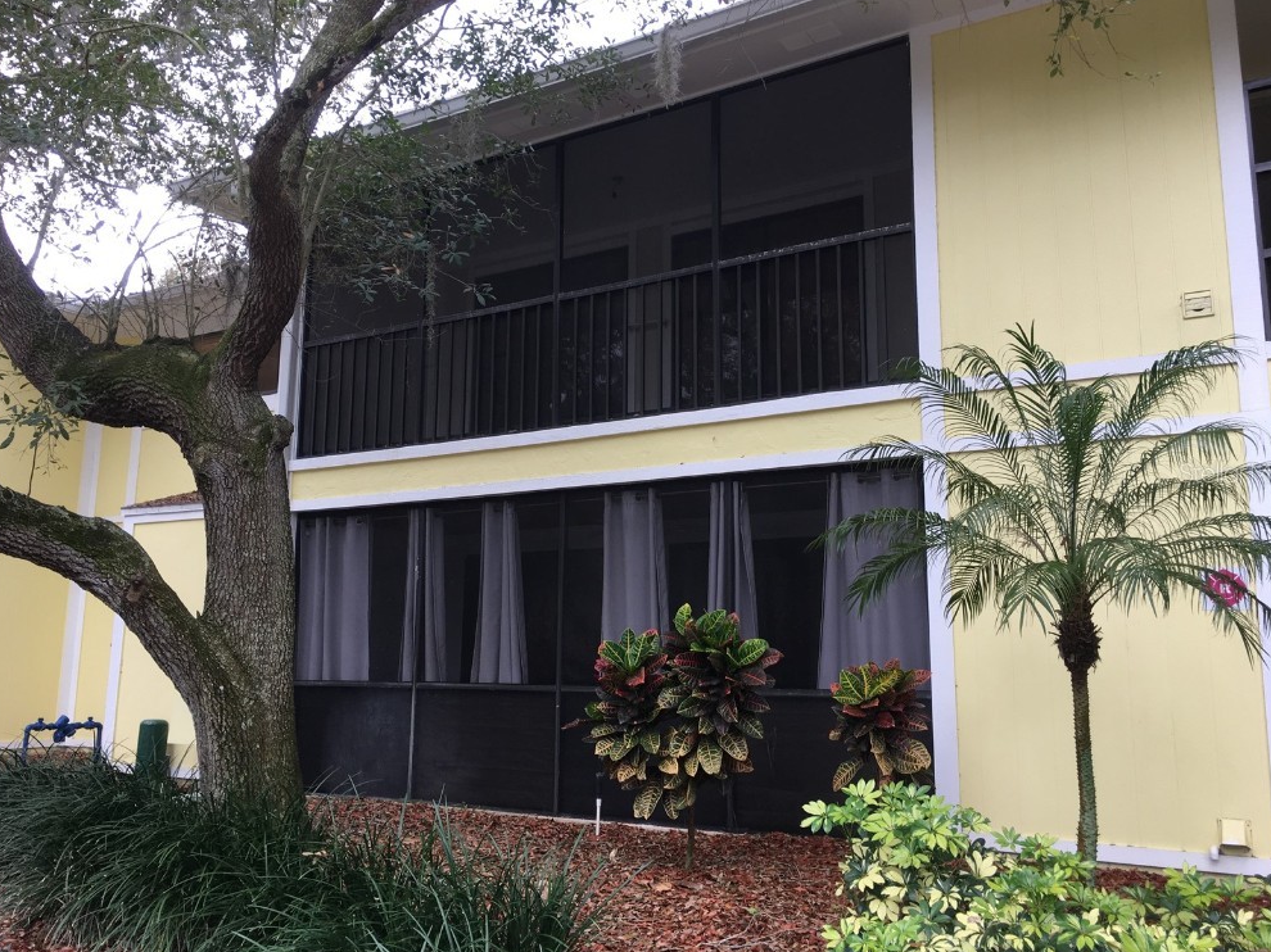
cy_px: 472
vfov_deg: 46.8
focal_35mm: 30
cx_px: 643
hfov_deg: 60.0
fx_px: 1101
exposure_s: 1/120
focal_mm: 4.15
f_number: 2.2
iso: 32
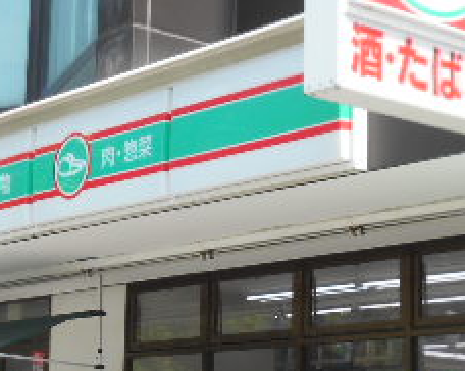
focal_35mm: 107
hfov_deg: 18.0
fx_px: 1471
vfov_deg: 14.3
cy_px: 255
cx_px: 206
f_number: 3.9
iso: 80
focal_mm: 6.7
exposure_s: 1/200
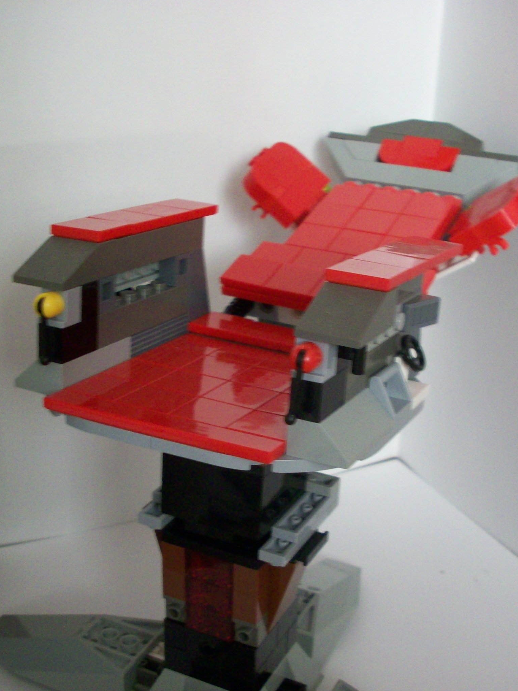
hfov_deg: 30.8
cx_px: 306
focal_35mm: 47
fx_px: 938
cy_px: 434
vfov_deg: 40.1
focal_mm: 6.2
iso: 160
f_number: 2.8
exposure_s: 1/12.8
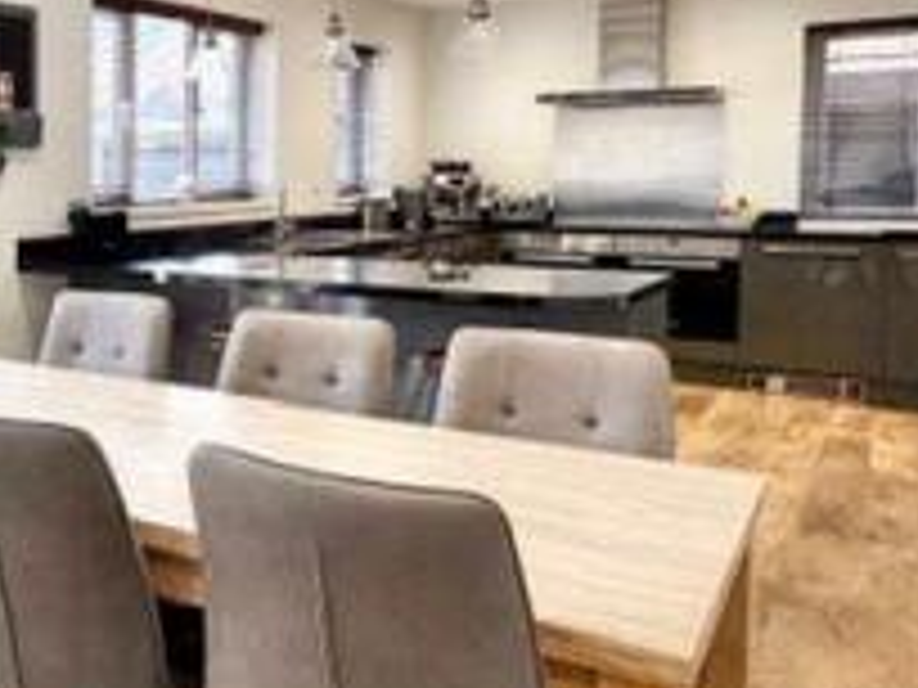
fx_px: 1061
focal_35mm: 40
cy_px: 227
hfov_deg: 39.4
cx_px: -61
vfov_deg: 35.6
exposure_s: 1/100
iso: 125
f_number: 2.2
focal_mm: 2.22
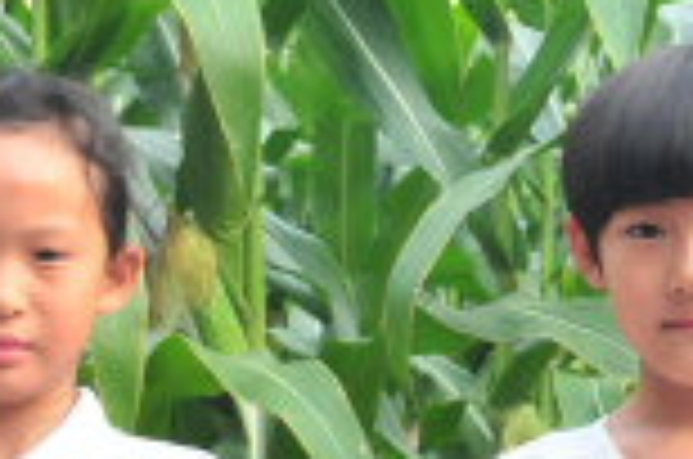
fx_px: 3362
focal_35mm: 175
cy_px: 558
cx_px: 846
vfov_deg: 7.7
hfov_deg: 11.5
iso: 800
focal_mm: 26
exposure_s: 1/320
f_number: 7.1
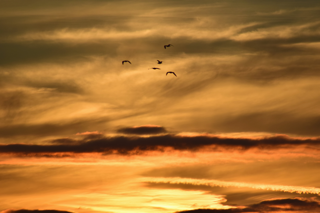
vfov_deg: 3.1
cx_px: 160
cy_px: 106
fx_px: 4000
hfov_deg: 4.6
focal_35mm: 450
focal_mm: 300
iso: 360
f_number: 6.3
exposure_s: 1/4000
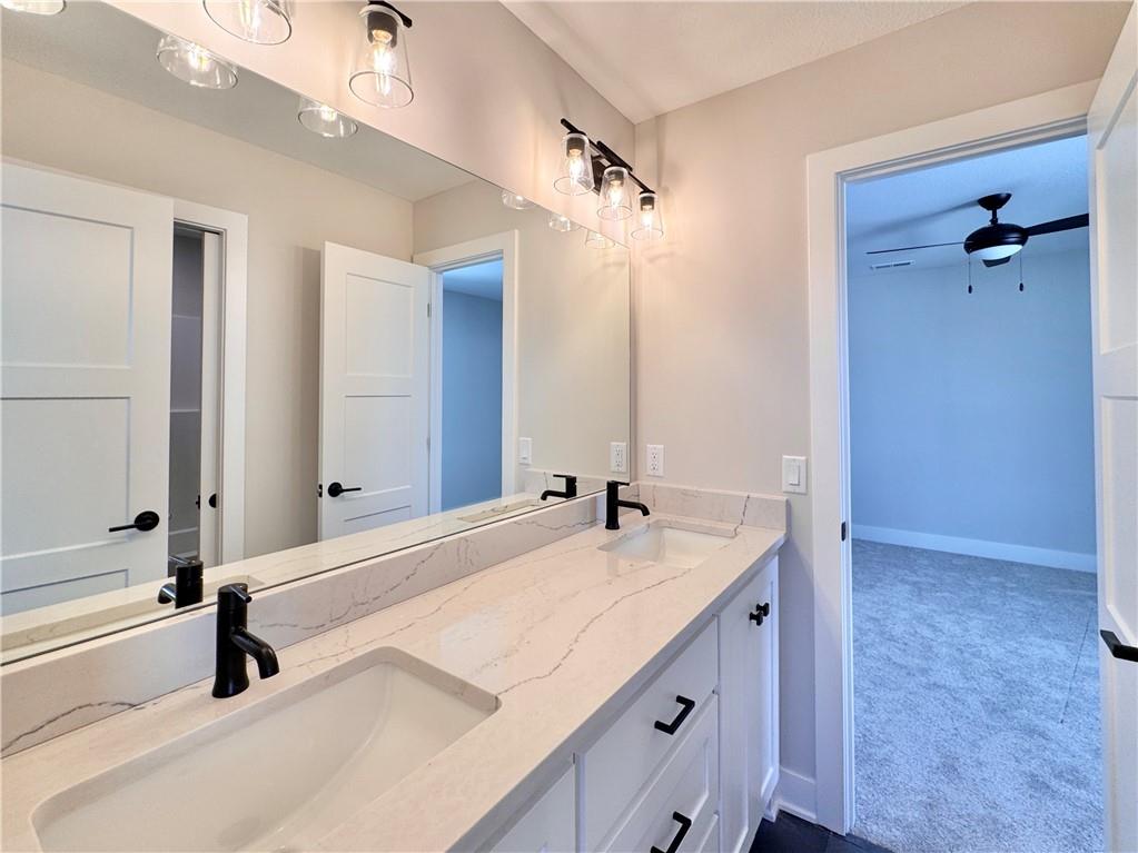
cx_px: 569
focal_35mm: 14
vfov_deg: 85.7
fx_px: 460
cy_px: 426
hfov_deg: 102.1
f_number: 2.2
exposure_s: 1/120
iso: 50
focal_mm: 2.22
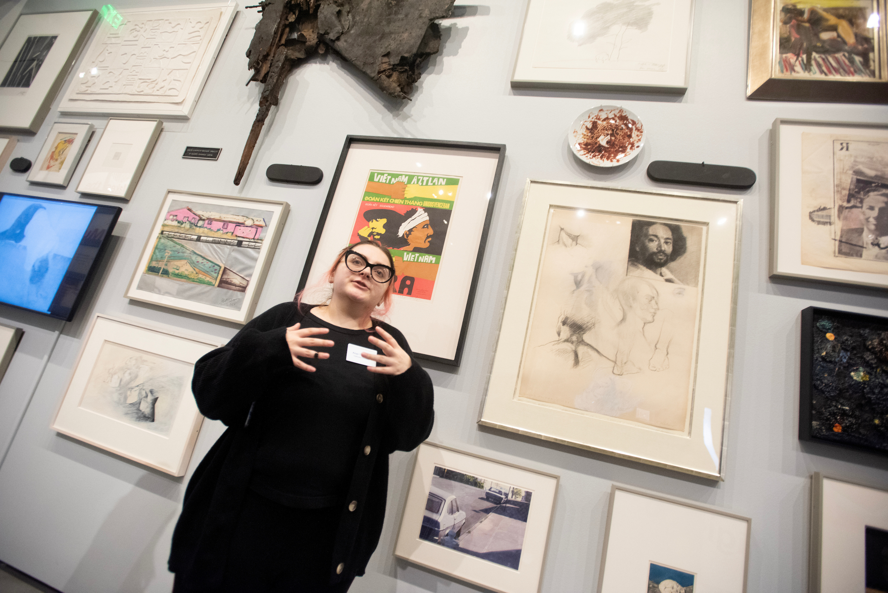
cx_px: 444
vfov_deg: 70.5
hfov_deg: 93.3
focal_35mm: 17
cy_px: 296
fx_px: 419
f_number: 3.2
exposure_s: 1/80
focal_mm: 17
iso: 1600
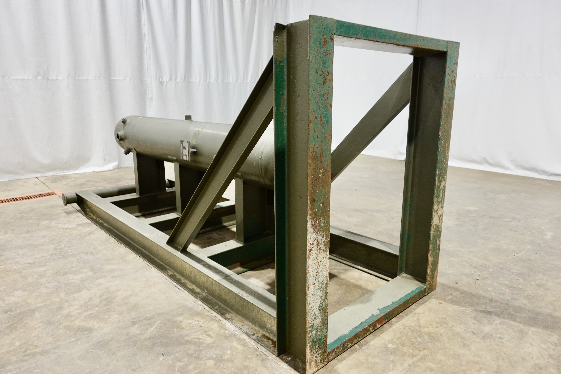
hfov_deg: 73.7
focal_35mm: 24
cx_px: 280
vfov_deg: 53.1
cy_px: 187
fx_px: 374
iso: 250
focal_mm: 9.4
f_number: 1.8
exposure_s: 1/30
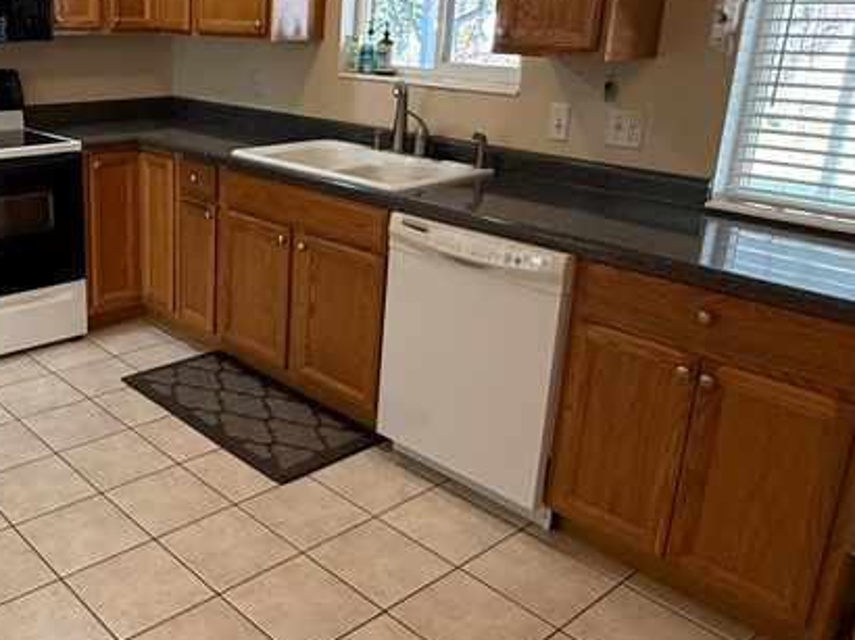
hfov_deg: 50.3
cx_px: 204
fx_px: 864
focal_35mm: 35
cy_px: 252
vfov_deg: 40.5
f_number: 2.2
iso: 320
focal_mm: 2.22
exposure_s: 1/60
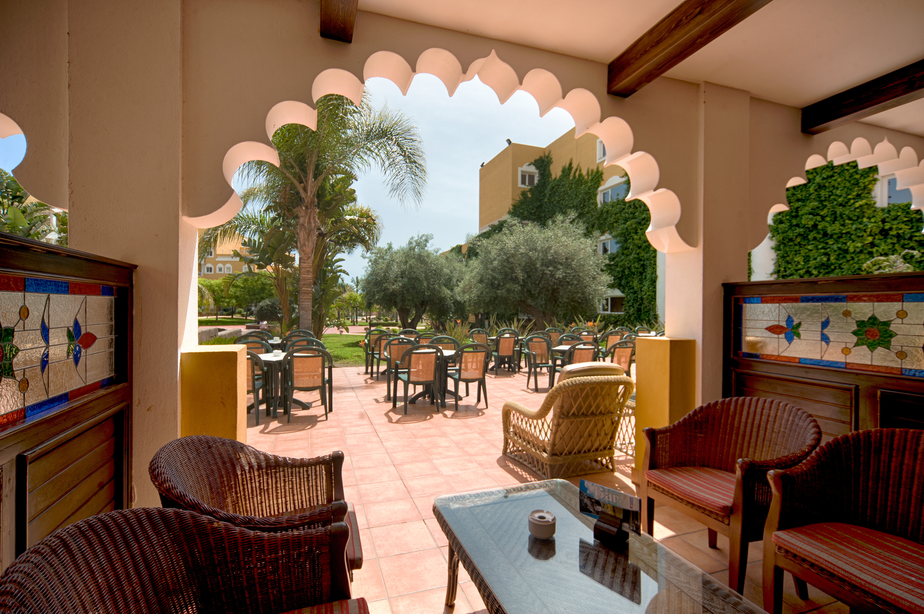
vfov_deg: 70.3
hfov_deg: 93.3
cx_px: 462
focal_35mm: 17
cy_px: 307
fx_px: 436
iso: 200
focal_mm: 17
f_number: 8
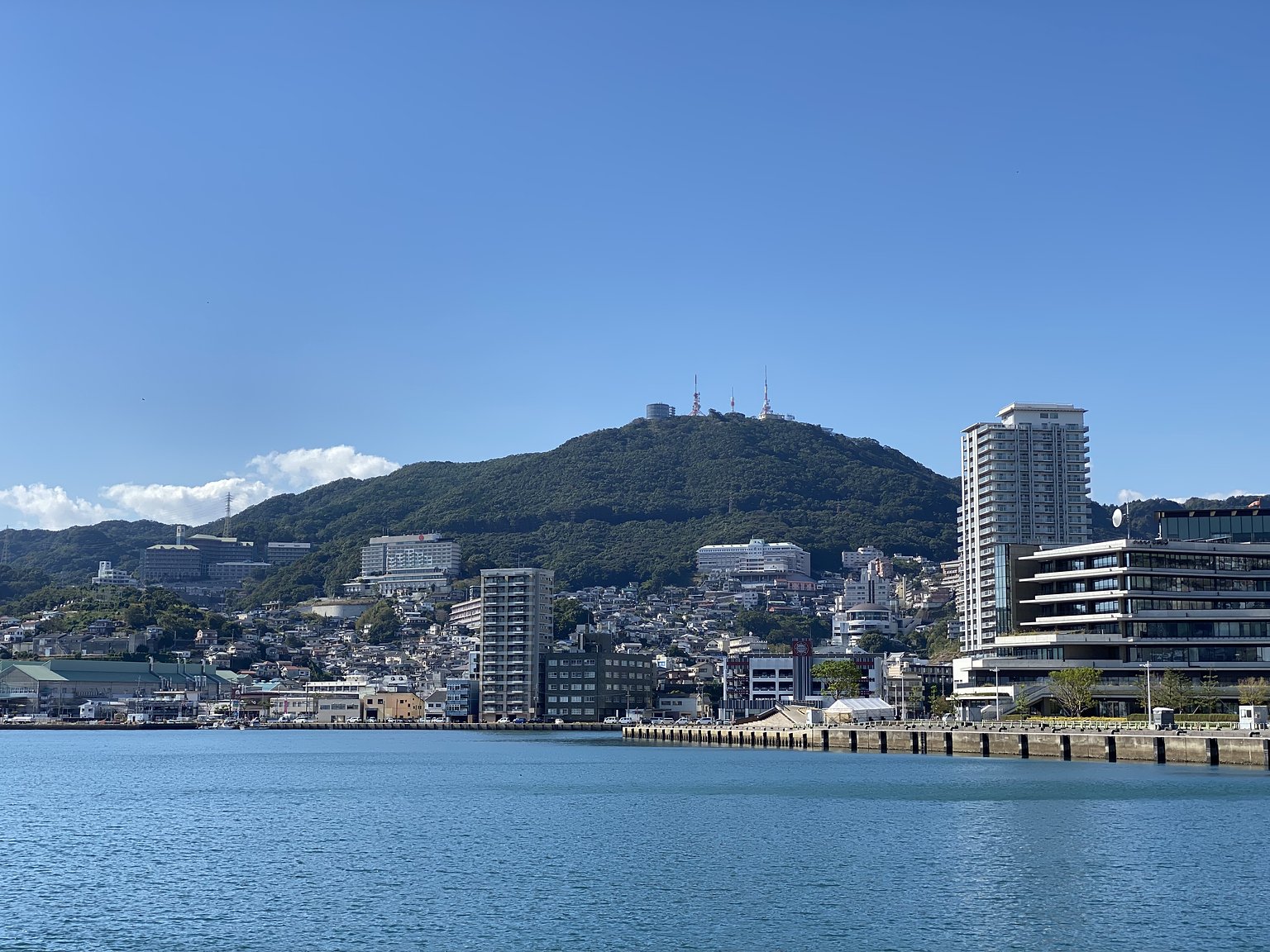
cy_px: 476
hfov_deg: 36.8
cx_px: 635
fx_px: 1908
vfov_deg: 28.0
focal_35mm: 52
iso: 20
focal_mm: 6
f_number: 2
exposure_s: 1/1199
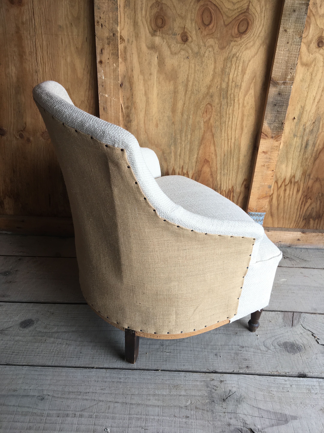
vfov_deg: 61.7
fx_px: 362
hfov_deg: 48.2
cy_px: 216
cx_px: 162
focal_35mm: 29
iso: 25
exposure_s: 1/115
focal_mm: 4.15
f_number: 2.2
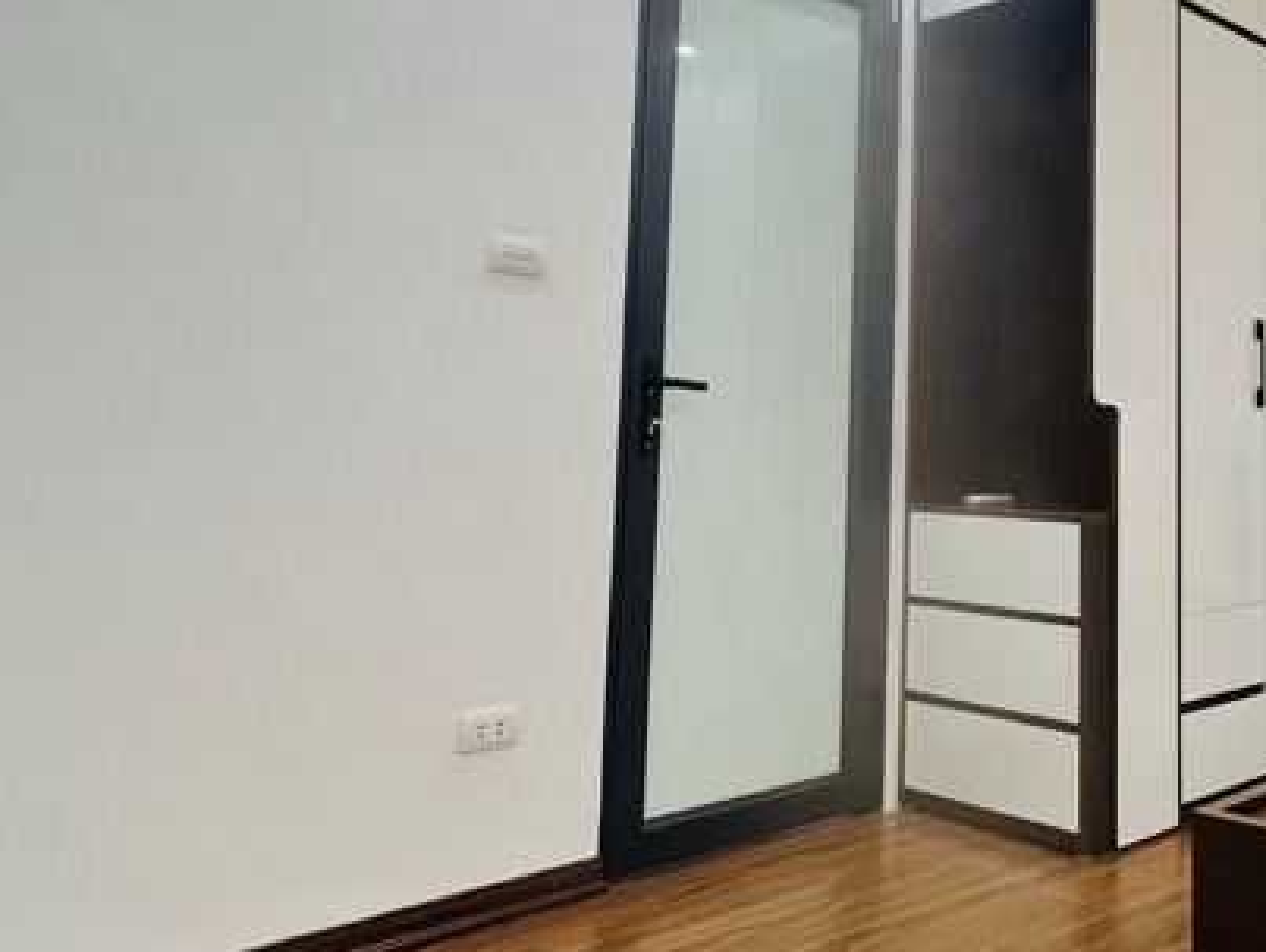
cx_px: 980
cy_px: 298
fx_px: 1208
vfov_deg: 42.3
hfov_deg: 52.4
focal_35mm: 33
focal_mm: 1.57
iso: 250
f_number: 1.8
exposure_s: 1/100
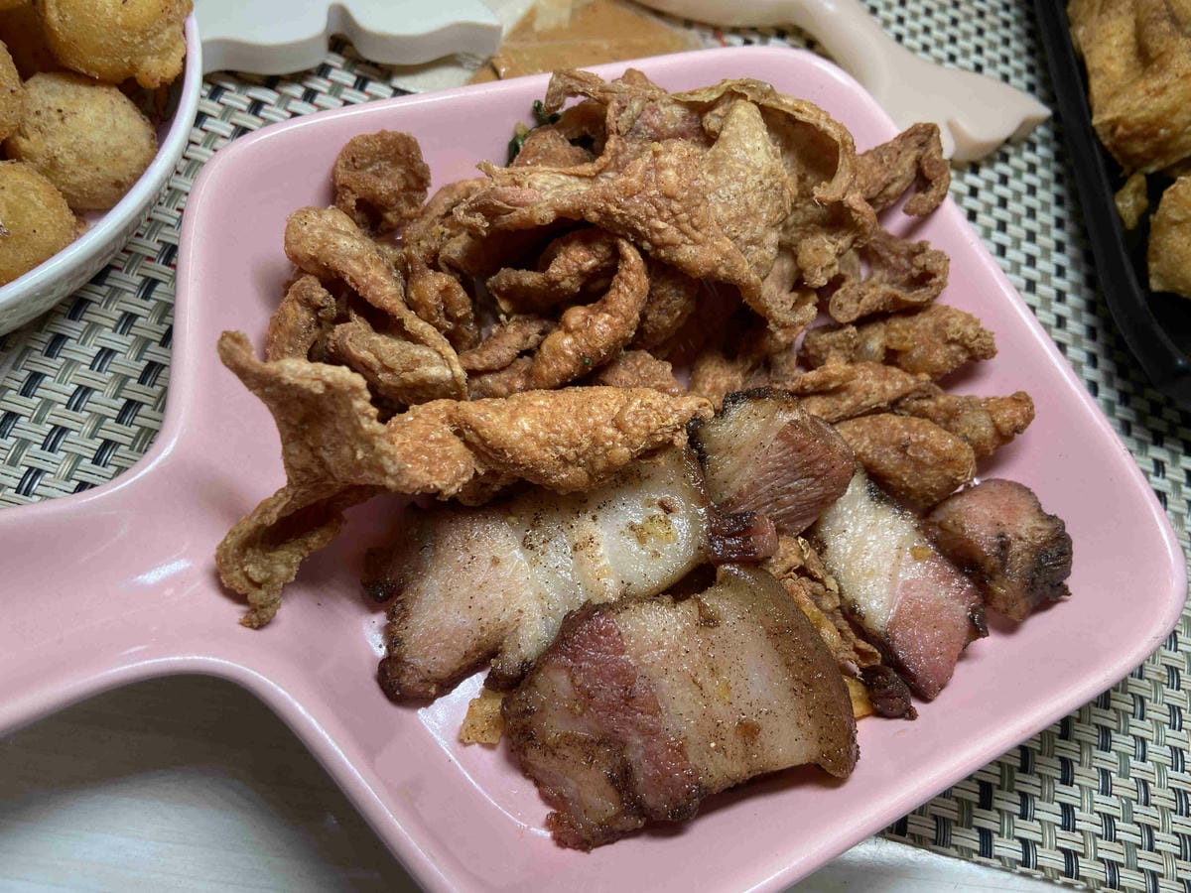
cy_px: 446
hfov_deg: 67.3
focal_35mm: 26
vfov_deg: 53.1
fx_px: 895
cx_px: 596
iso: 32
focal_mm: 4.25
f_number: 1.8
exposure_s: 1/175
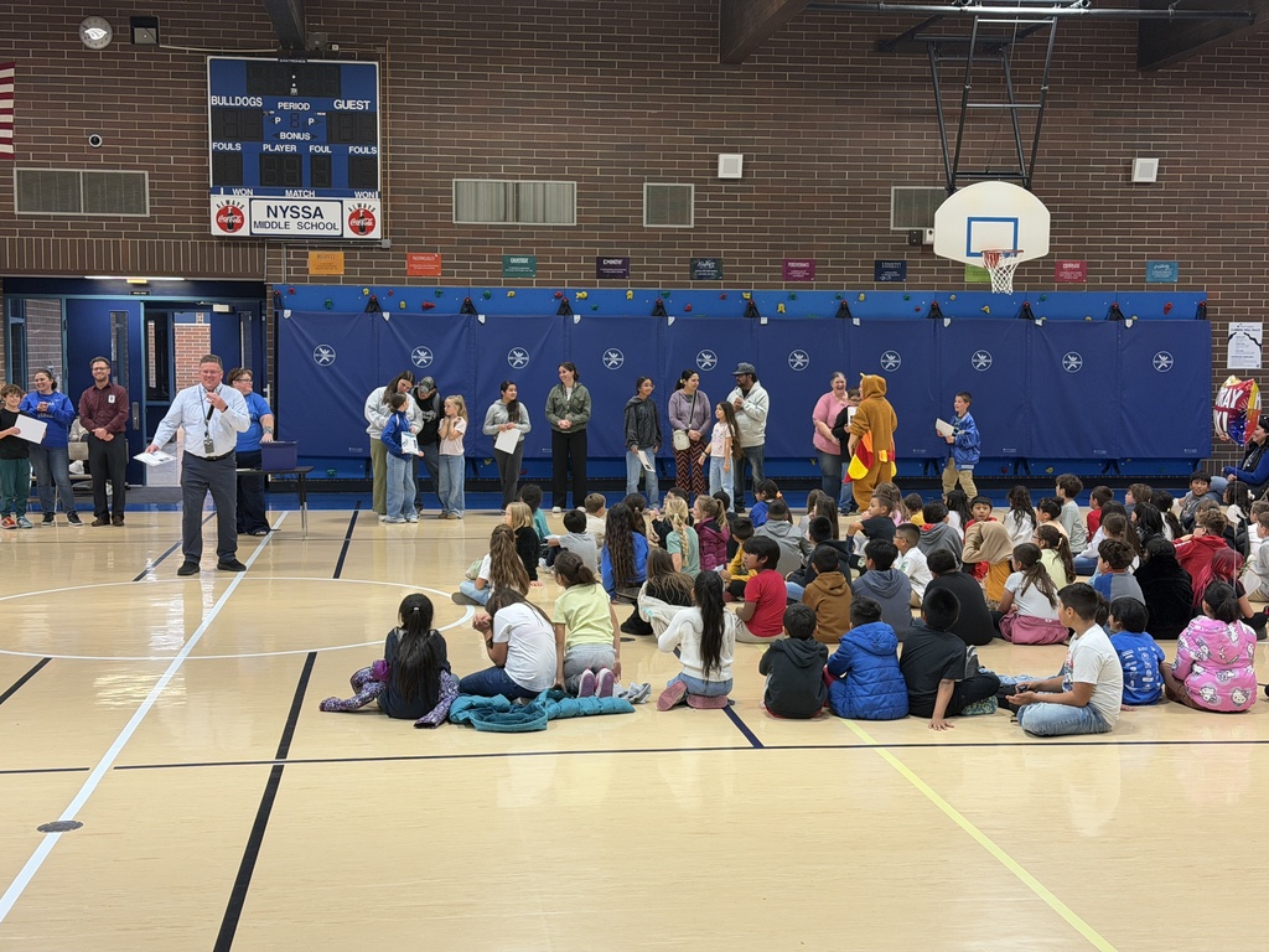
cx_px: 634
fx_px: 1760
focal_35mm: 48
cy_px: 476
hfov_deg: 39.7
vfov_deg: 30.3
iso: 125
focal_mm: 6.76
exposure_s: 1/60
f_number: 1.78
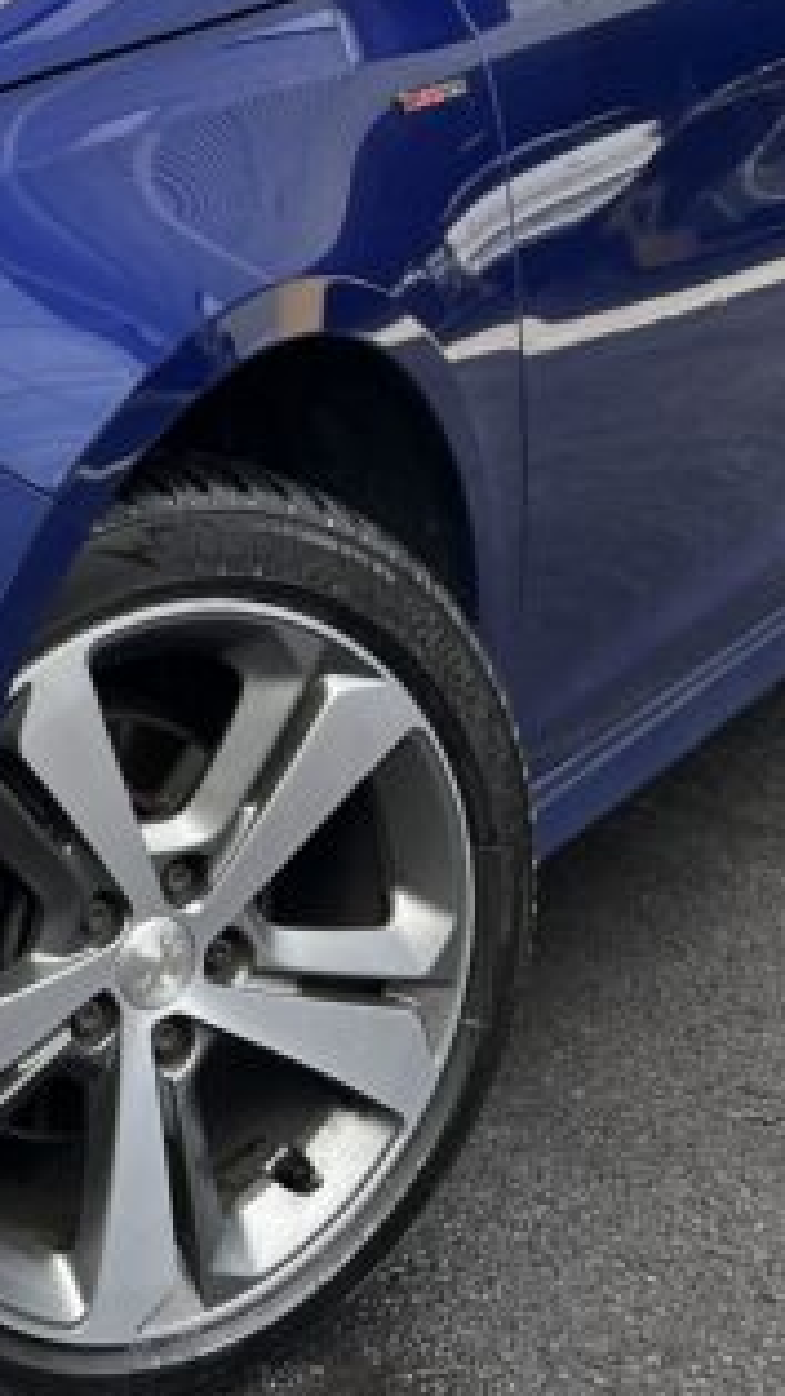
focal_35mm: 72
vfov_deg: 28.7
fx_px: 2666
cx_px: -479
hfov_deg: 15.2
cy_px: 275
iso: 50
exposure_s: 1/797
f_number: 1.5
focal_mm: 5.7
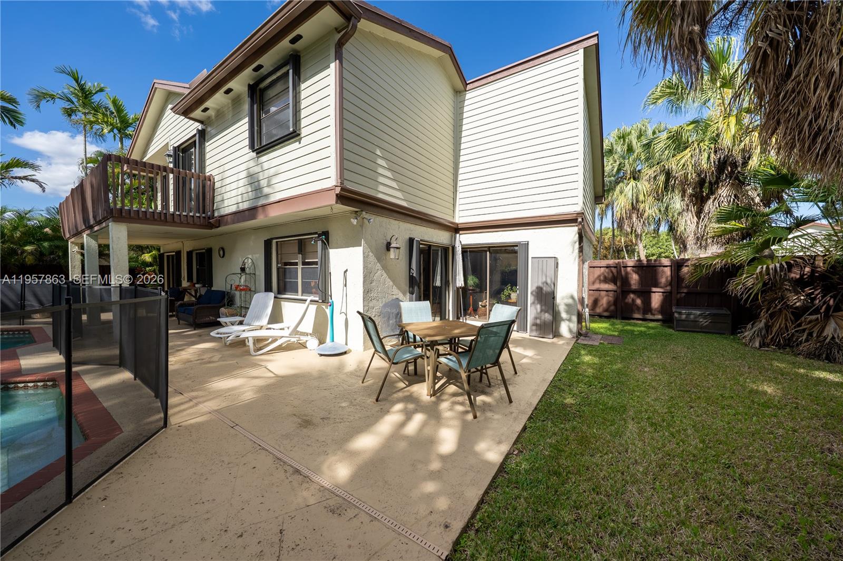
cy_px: 280
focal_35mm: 12
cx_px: 422
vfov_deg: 90.0
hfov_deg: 112.6
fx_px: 281
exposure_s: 1/2000
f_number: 5.6
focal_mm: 12
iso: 50
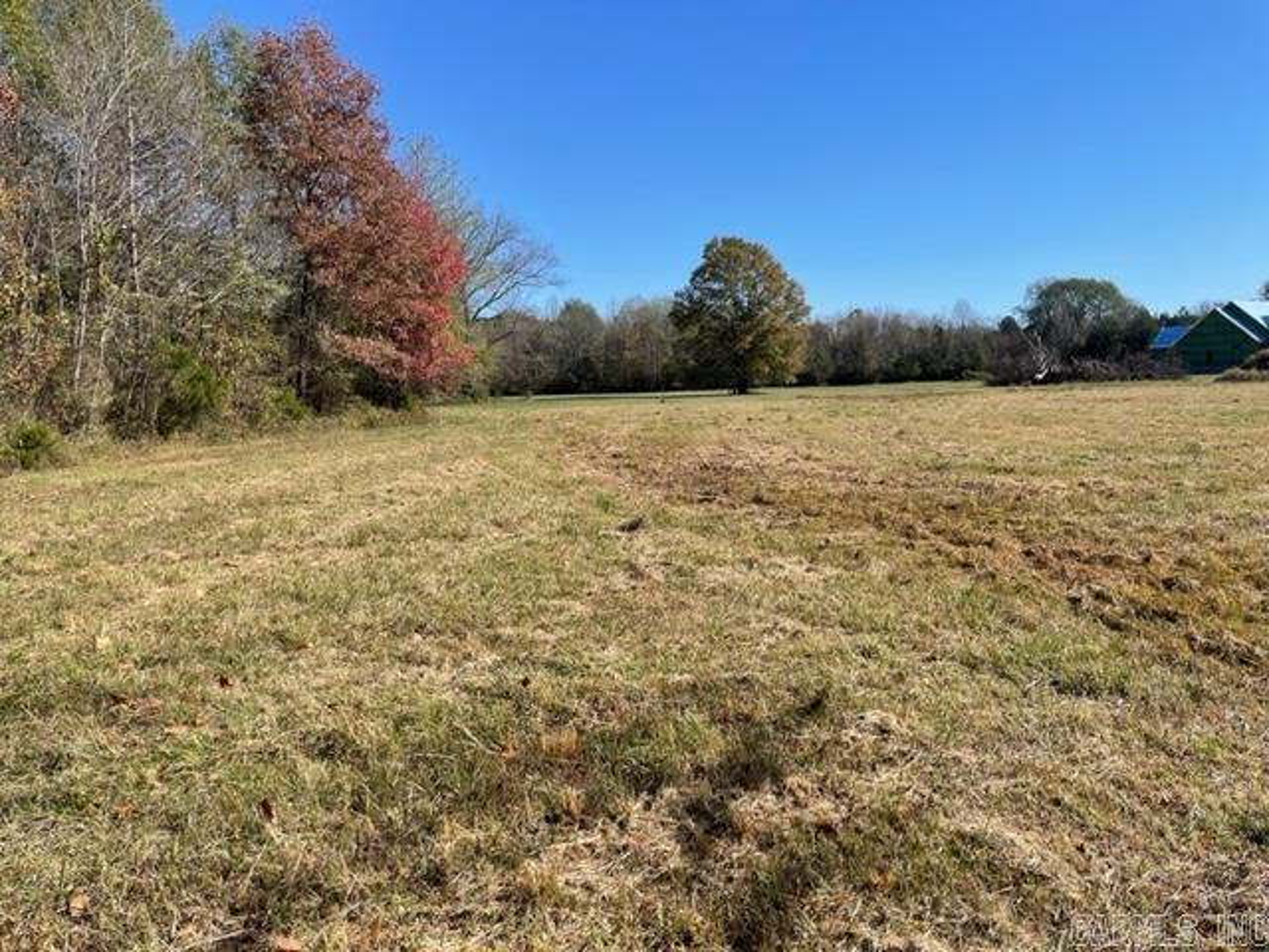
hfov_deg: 67.3
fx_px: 953
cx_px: 634
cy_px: 476
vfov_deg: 53.1
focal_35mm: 26
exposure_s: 1/2747
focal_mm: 4.2
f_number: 1.6
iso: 32
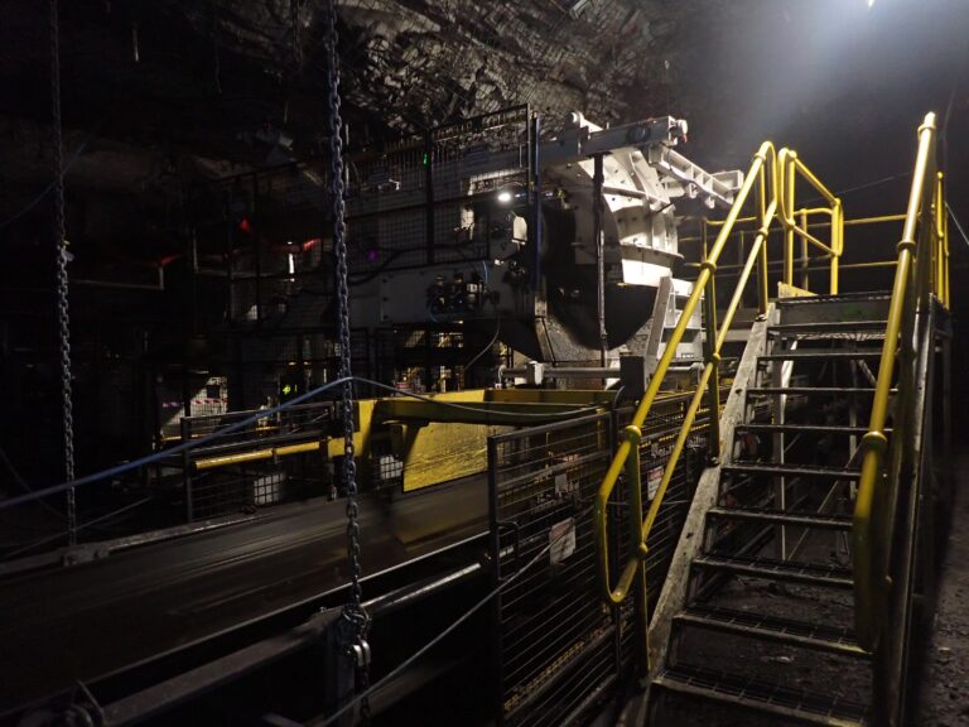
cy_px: 364
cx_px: 484
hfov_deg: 69.4
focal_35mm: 25
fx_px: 700
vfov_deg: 54.9
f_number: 2
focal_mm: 4.5
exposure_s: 1/13
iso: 800
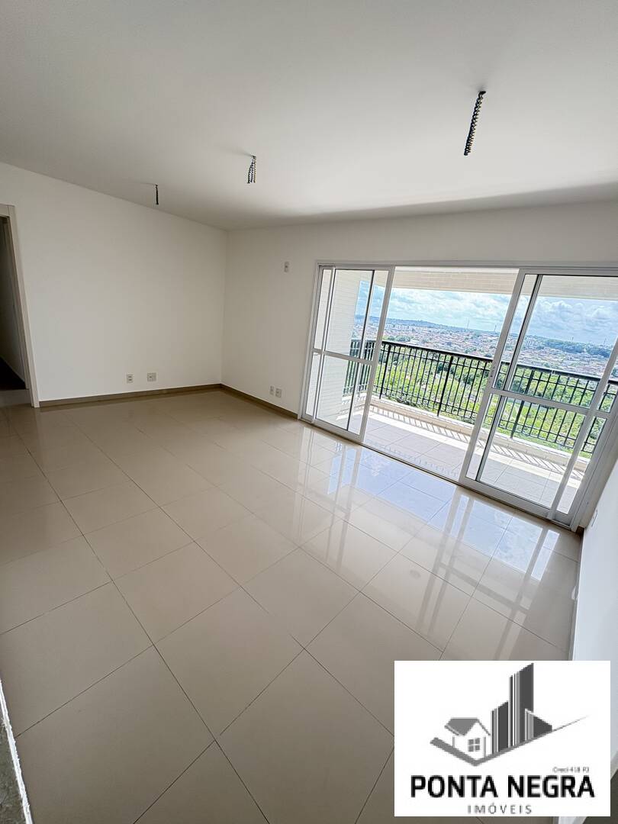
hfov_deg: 85.7
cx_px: 309
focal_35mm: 14
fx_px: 333
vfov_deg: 102.1
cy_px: 412
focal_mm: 2.22
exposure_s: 1/171
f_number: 2.2
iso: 64
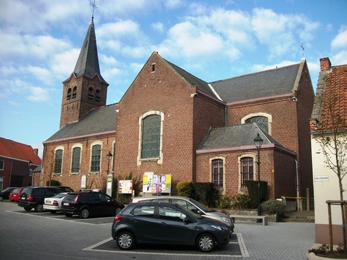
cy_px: 130
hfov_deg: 56.8
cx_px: 174
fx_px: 321
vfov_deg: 44.2
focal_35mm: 32
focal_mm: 5.7
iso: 80
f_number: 2.9
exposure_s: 1/640
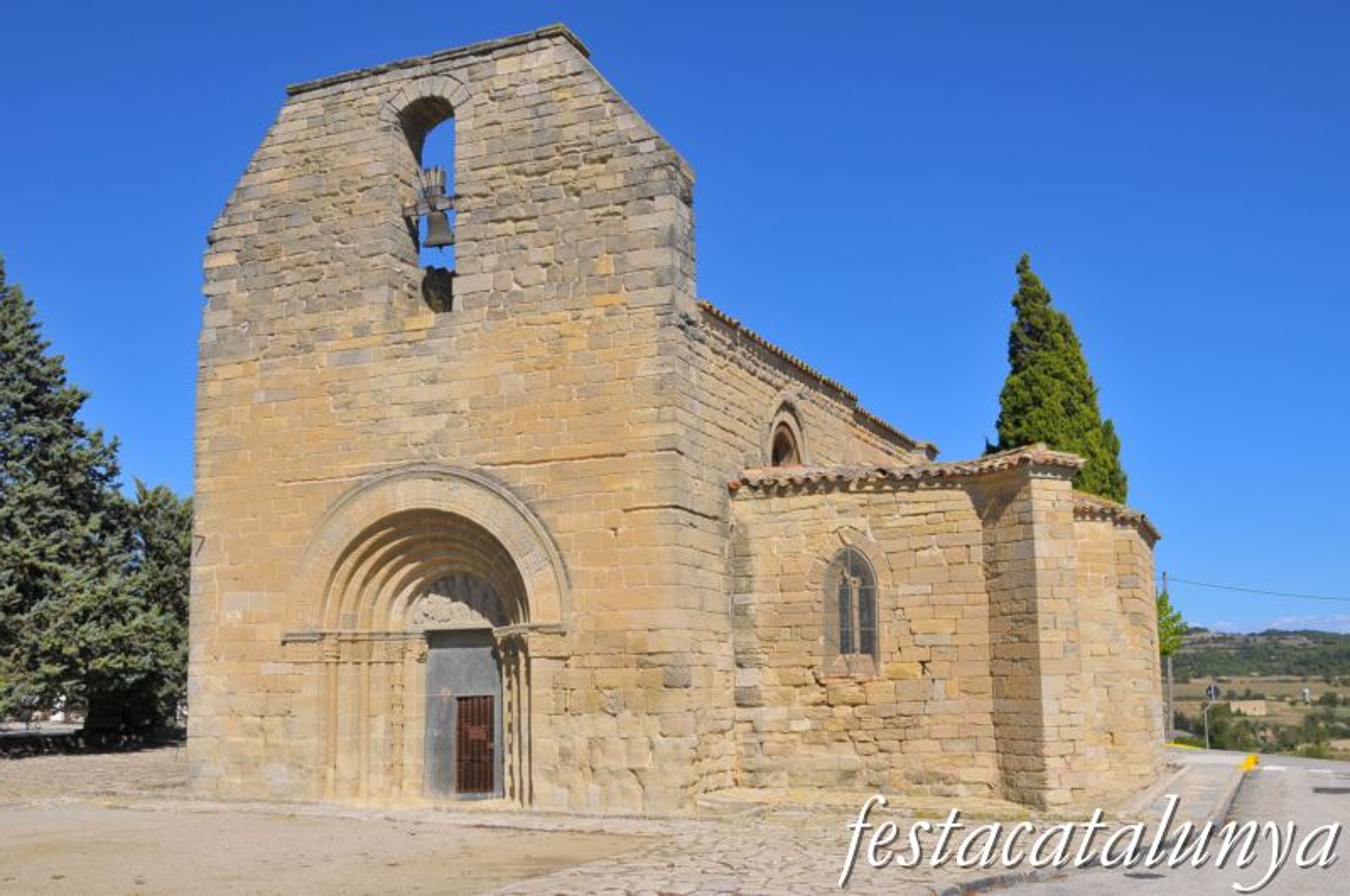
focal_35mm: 33
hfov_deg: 57.3
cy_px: 448
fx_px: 1236
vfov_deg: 39.9
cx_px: 675
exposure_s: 1/500
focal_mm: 22
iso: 250
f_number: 11
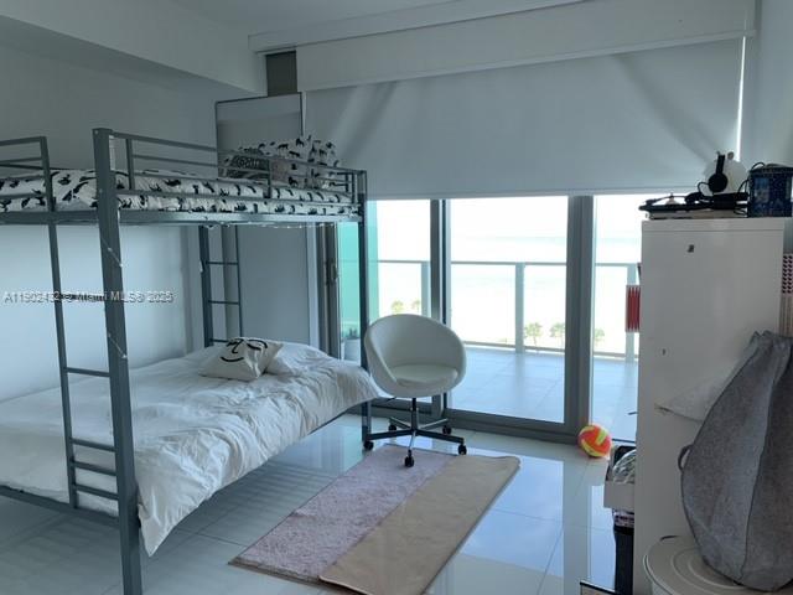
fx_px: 596
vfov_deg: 53.1
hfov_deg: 67.3
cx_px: 396
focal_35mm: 26
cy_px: 298
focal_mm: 4.25
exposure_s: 1/120
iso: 32
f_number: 1.8
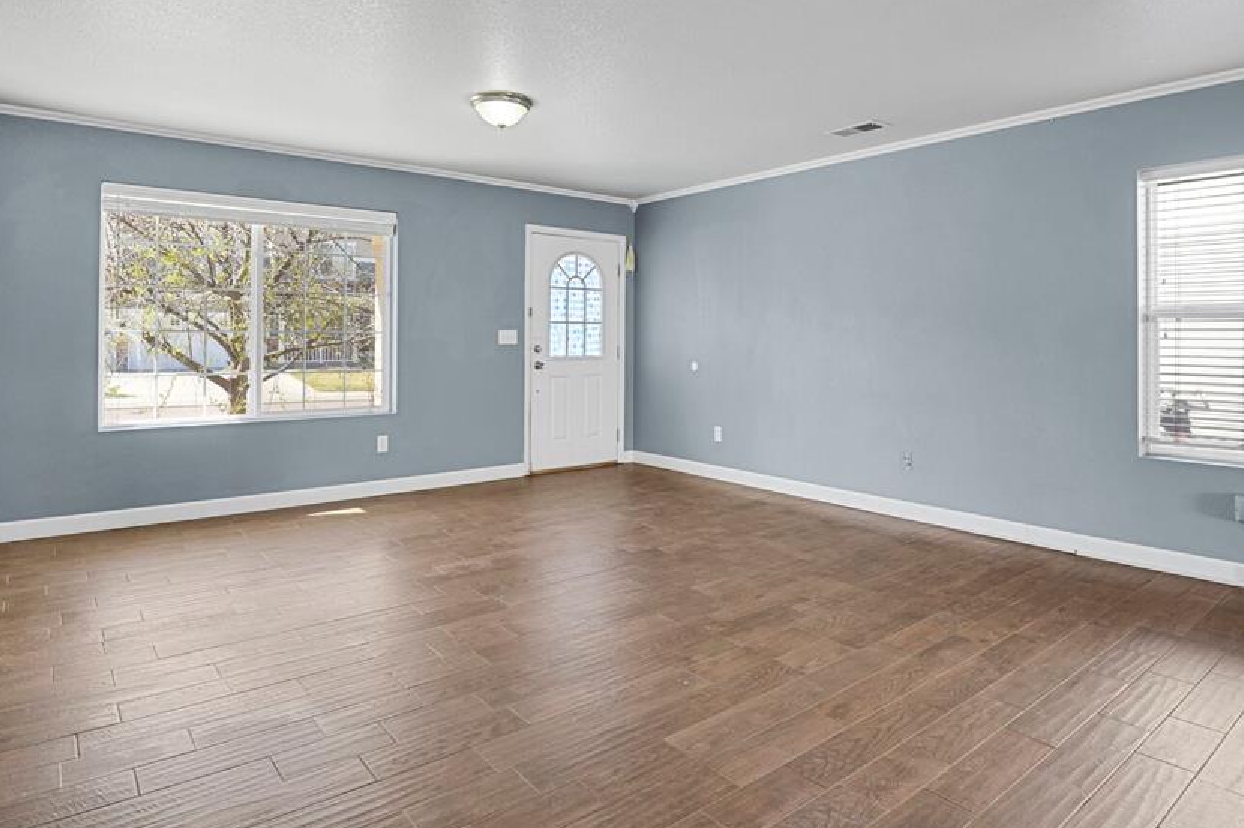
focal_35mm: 21
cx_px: 662
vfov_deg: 59.0
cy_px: 338
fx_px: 725
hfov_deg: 81.1
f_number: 8
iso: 5000
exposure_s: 1/20
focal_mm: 17
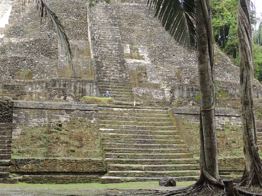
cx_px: 103
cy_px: 84
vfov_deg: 23.6
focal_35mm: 62
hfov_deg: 31.1
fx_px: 469
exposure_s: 1/160
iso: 100
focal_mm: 7.1
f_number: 3.3
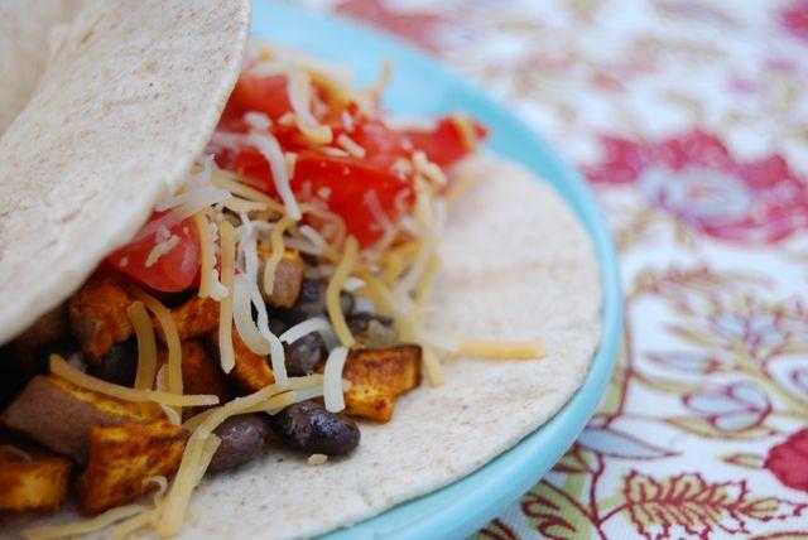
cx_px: 404
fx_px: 1853
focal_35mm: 82
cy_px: 270
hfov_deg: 24.6
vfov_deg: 16.6
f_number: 7.1
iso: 100
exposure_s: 1/160
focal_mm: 55
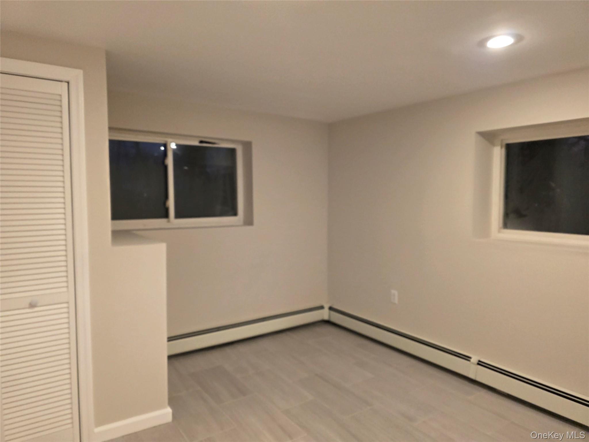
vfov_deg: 58.9
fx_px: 391
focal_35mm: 23
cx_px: 294
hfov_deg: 73.9
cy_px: 221
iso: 500
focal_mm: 6.3
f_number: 1.7
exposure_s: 1/120
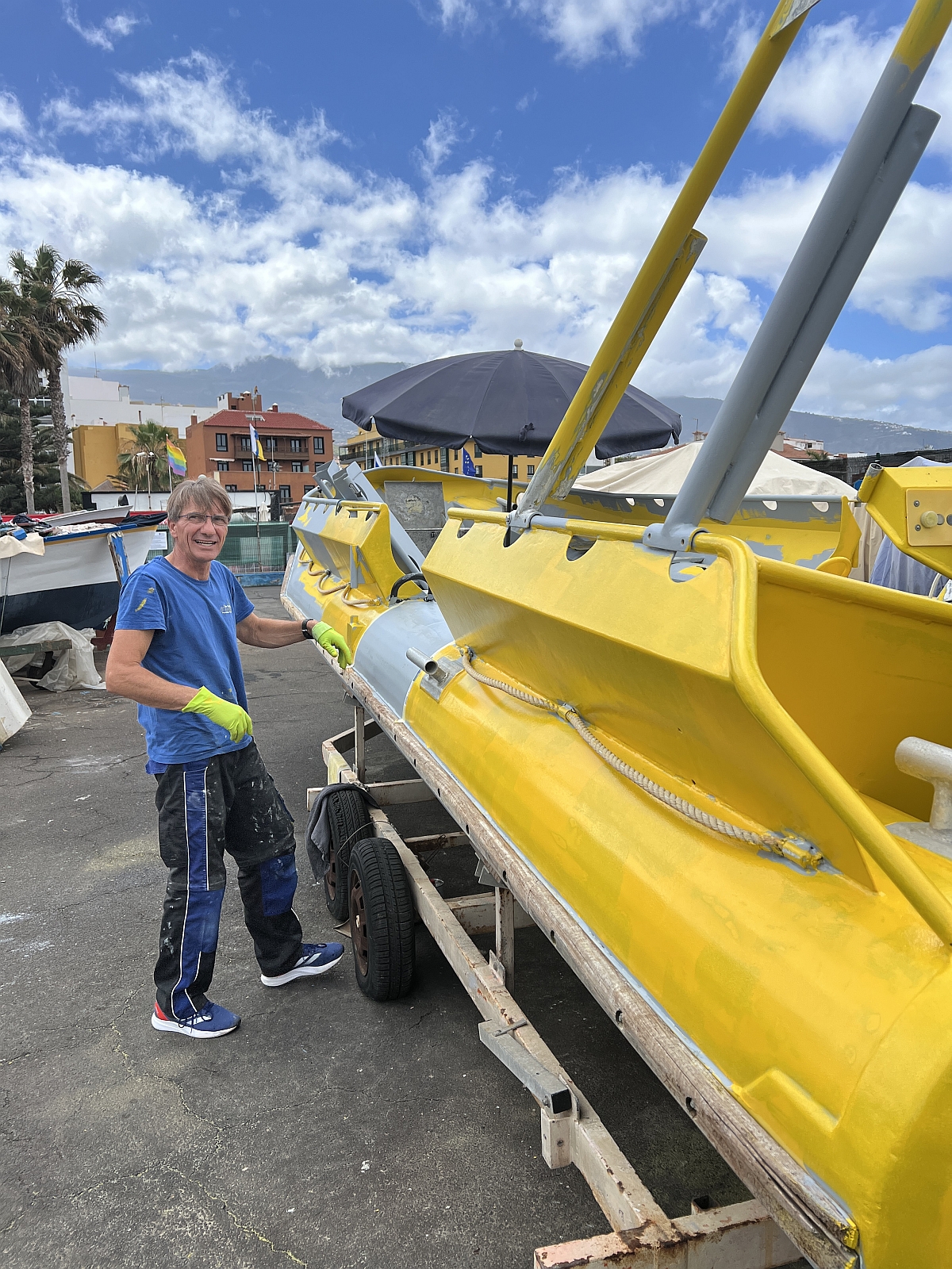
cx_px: 476
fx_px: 953
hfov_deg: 53.1
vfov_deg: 67.3
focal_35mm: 26
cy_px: 634
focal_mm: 5.7
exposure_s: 1/4274
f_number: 1.5
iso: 50
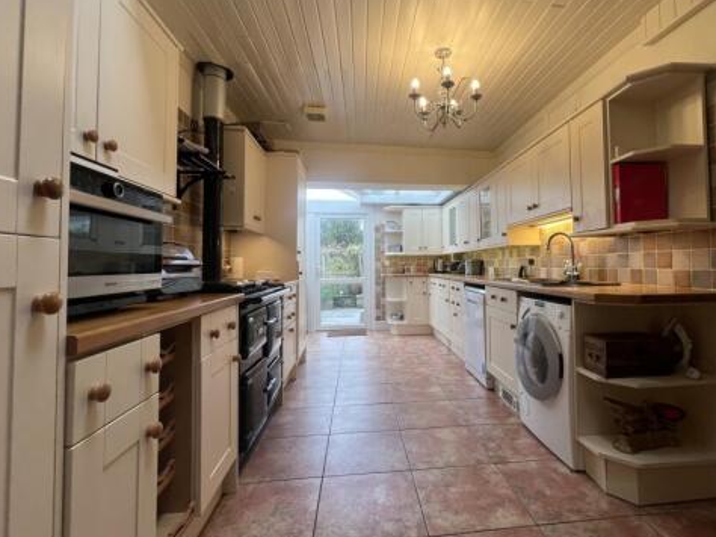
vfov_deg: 77.9
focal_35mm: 16
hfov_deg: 94.1
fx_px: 331
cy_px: 249
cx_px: 398
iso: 64
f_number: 1.8
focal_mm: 1.57
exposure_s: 1/100
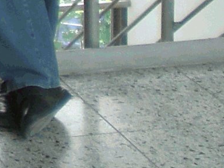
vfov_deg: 6.1
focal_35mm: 228
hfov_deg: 7.9
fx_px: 1475
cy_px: -325
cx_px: -349
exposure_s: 1/80
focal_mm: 6.3
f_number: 3.1
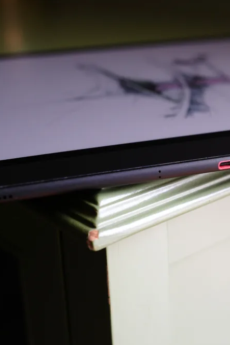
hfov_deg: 17.3
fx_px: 738
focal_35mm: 77
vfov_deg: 26.3
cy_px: 172
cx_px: 236
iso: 500
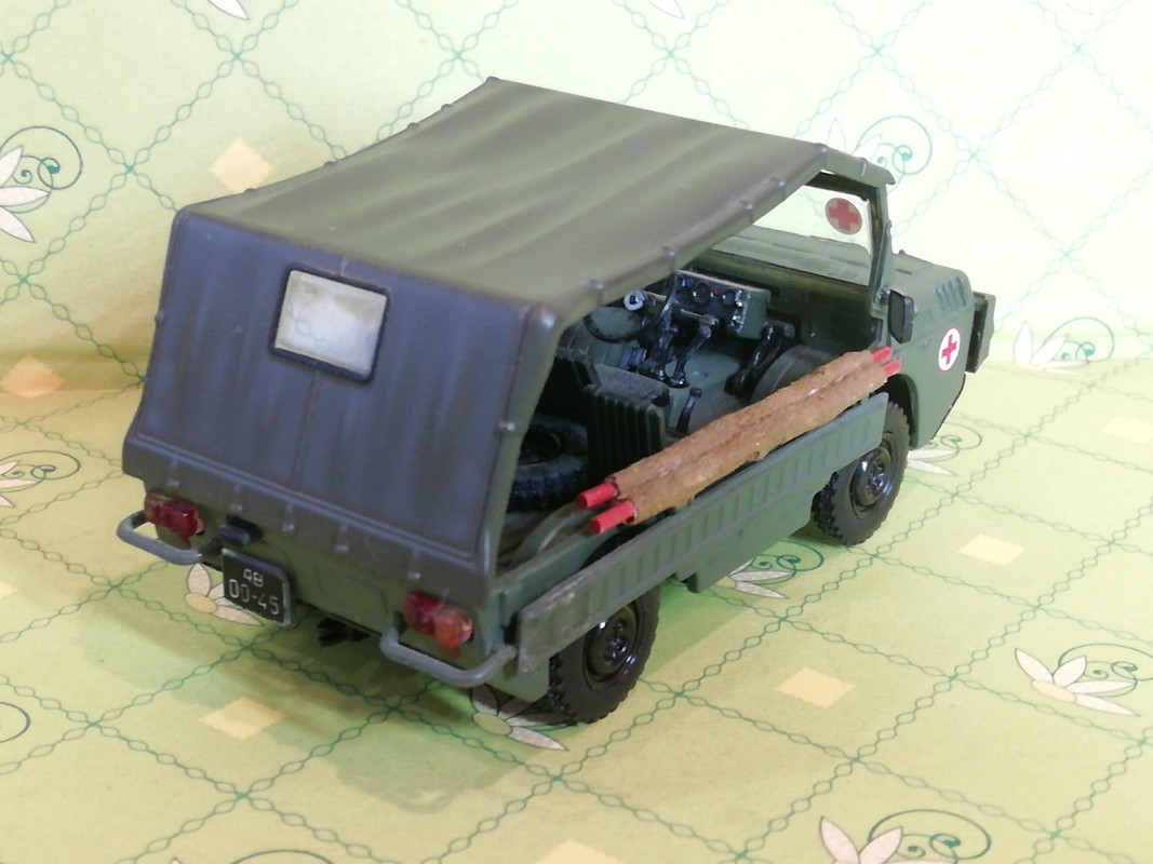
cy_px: 432
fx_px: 2032
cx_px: 576
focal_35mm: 61
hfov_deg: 31.7
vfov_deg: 24.0
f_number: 2.2
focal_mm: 3.46
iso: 320
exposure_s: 1/33.3
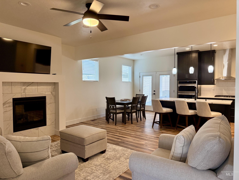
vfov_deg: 56.8
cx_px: 120
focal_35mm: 24
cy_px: 90
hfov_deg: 71.6
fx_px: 166
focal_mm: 6.76
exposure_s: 1/120
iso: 250
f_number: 1.78
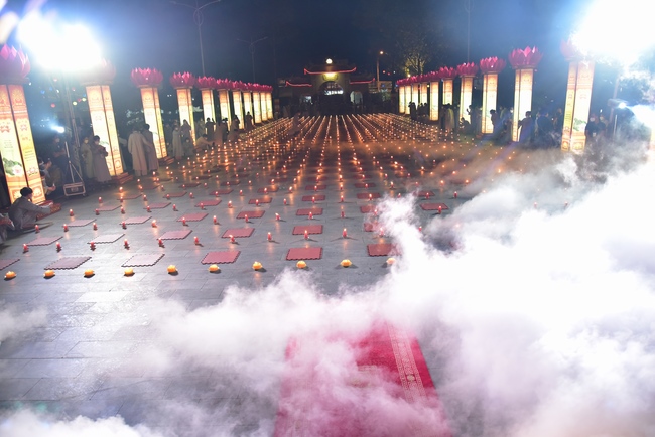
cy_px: 218
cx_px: 328
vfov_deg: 53.2
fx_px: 437
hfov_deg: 73.7
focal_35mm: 24
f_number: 4
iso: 2500
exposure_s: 1/60
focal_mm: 24
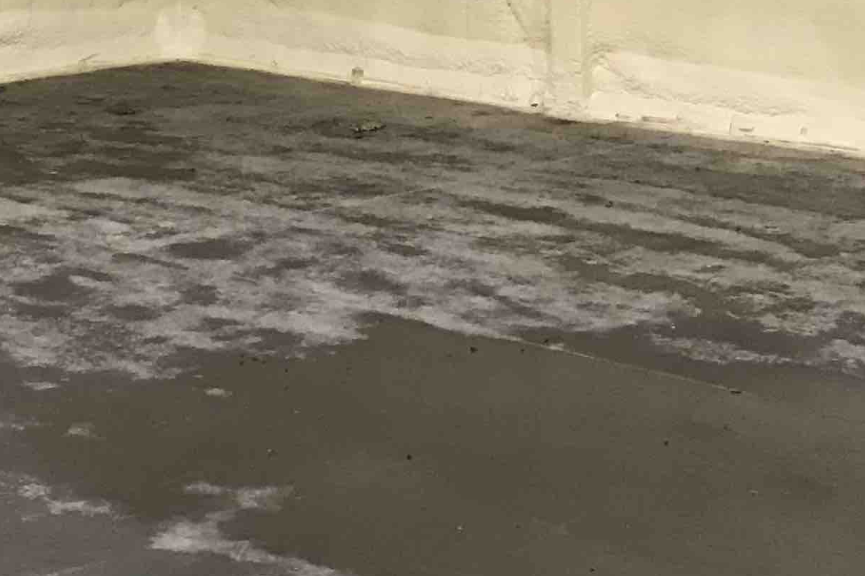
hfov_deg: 20.2
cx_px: -54
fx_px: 2330
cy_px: -357
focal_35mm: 97
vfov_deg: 13.1
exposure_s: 1/15
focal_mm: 3.99
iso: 50
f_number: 1.8
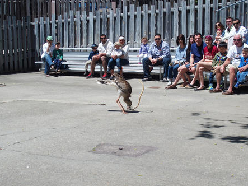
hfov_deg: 30.7
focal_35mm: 63
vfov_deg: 23.3
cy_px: 93
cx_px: 124
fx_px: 451
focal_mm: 13.2
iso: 100
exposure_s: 1/800
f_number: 4
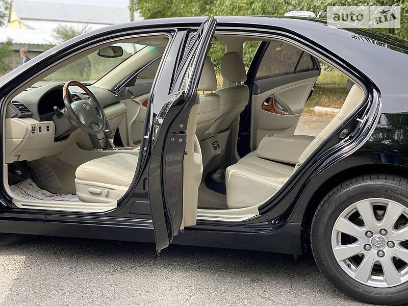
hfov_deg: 36.8
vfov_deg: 28.0
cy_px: 153
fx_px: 613
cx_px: 204
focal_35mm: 52
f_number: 2
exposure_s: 1/124
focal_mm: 6
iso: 20
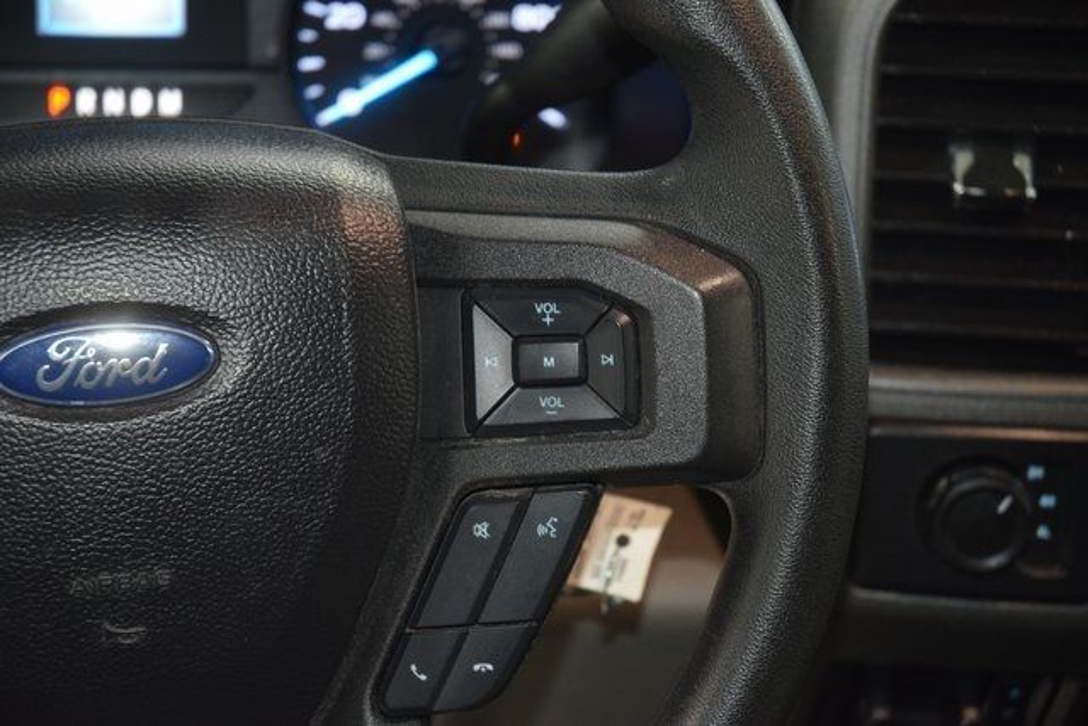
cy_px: 363
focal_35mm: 105
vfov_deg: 13.0
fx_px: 3174
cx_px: 544
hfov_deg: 19.5
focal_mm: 70
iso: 1800
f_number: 4.5
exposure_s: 1/40
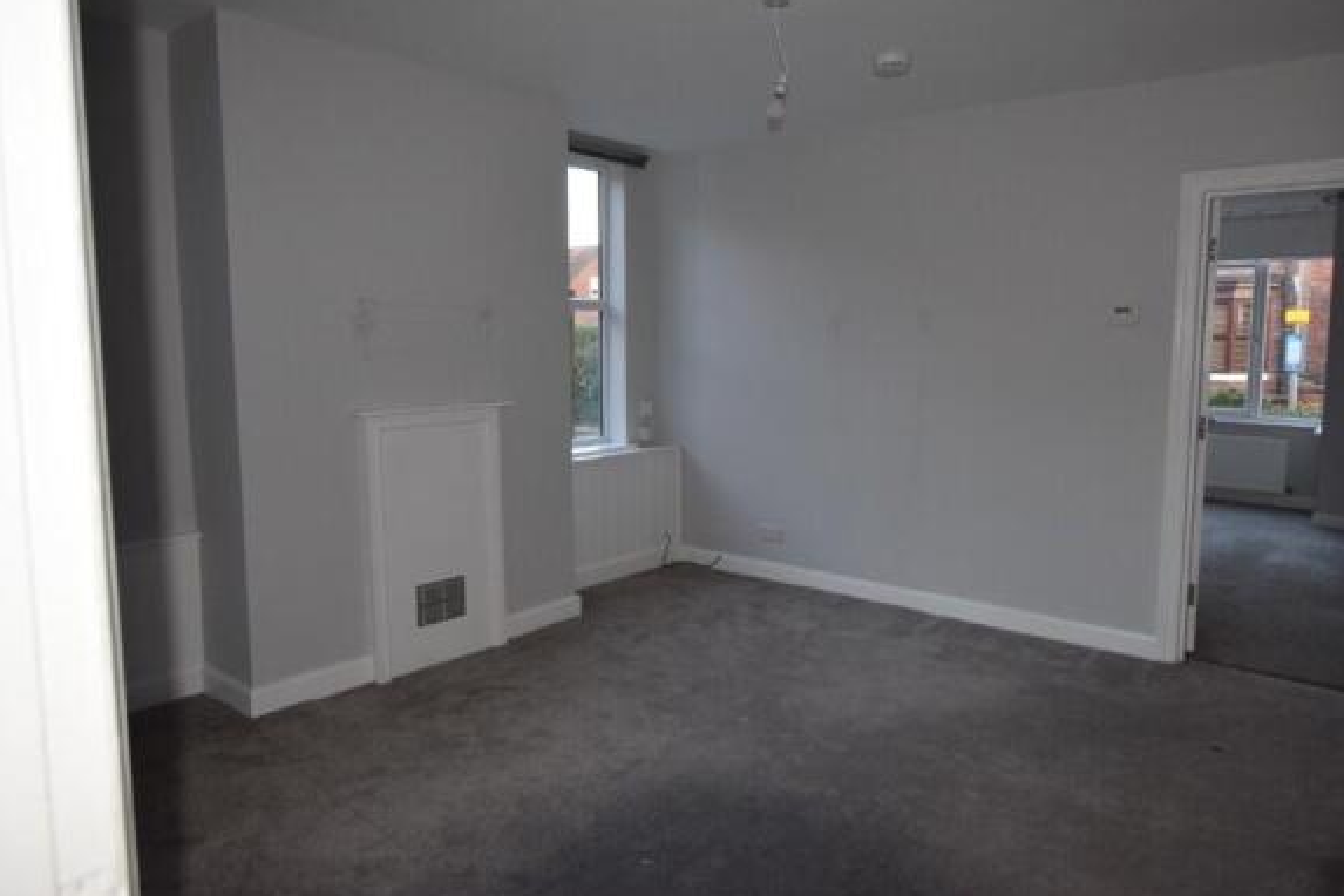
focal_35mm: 24
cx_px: 728
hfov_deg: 73.6
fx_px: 896
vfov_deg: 53.1
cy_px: 423
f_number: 4.5
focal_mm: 14
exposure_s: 1/80
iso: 800
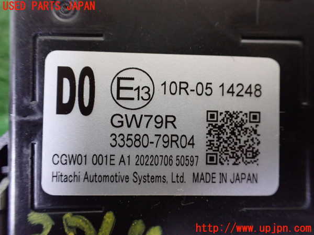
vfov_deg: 46.8
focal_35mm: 30
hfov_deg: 60.0
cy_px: 118
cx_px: 157
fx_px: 272
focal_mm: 5.4
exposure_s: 1/30
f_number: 2.3
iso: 1000
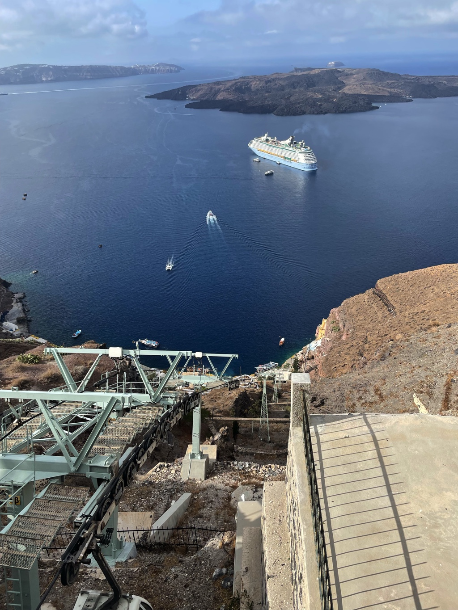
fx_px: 459
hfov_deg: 53.1
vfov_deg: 67.3
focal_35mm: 26
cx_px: 229
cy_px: 305
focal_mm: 4.2
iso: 32
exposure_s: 1/2681
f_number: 1.6
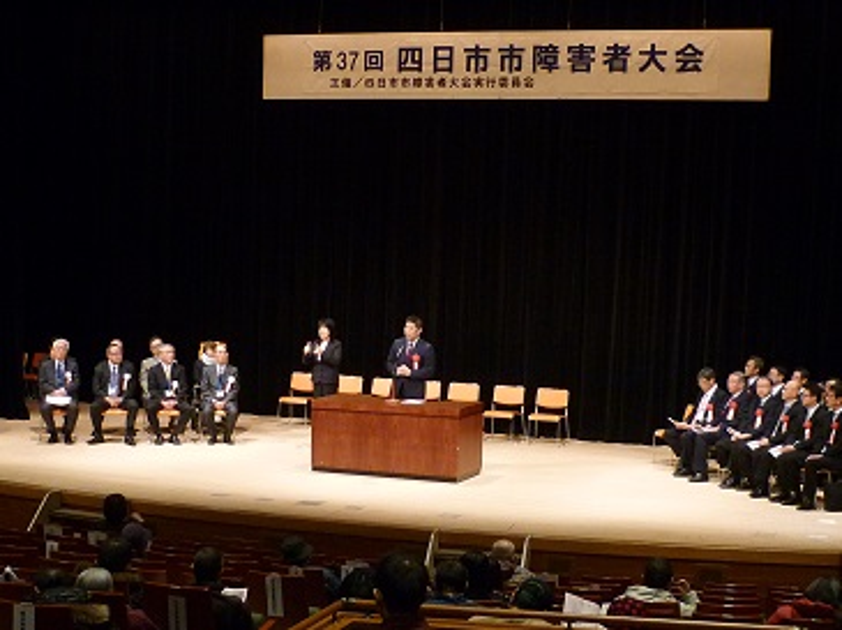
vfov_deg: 22.9
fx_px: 1555
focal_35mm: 64
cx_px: 421
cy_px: 315
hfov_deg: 30.3
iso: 320
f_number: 2.9
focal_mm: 5.9
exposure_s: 1/30
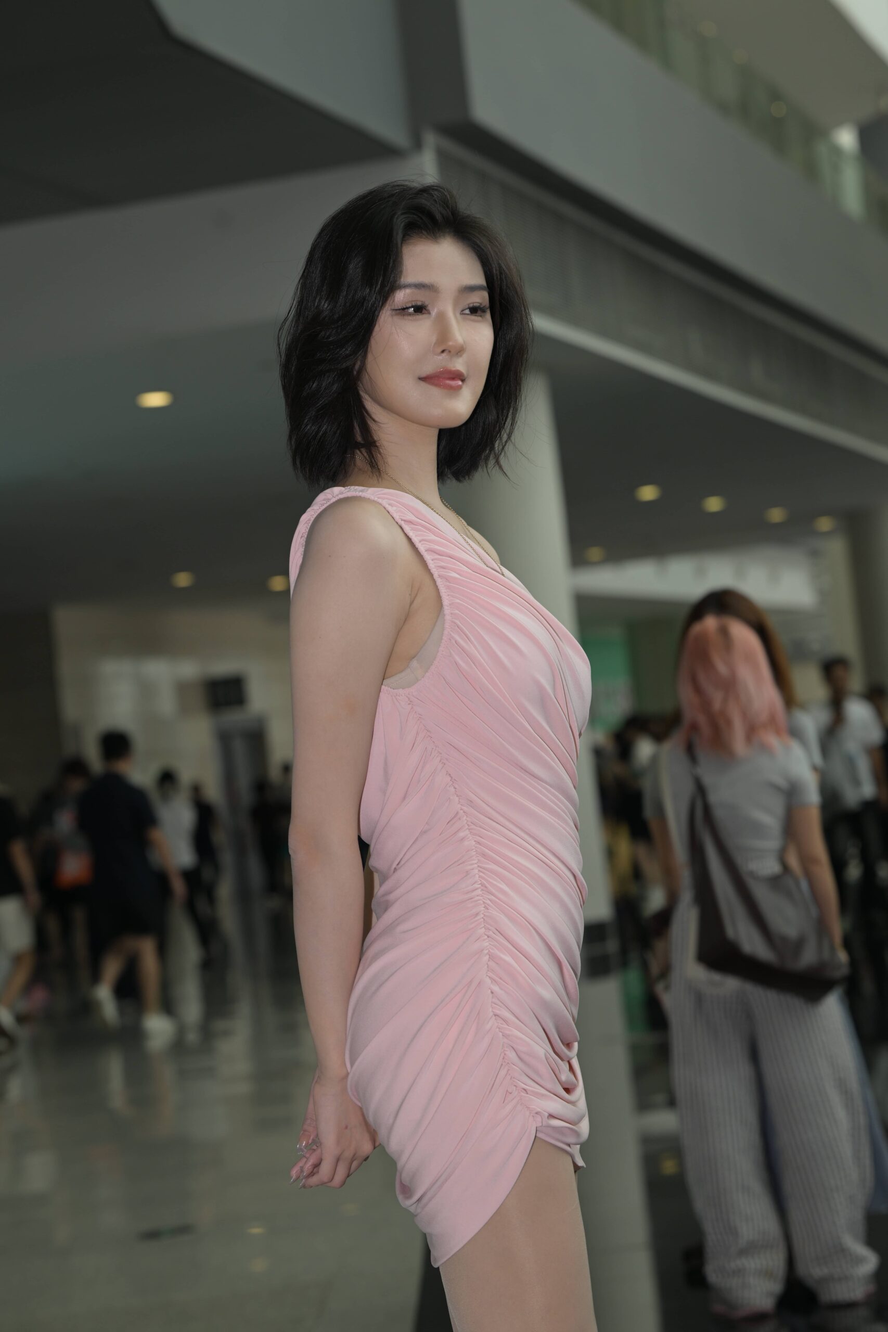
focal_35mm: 87
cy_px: 666
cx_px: 444
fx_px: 3218
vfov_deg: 23.4
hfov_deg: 15.7
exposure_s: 1/200
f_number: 5
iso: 160
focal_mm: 87
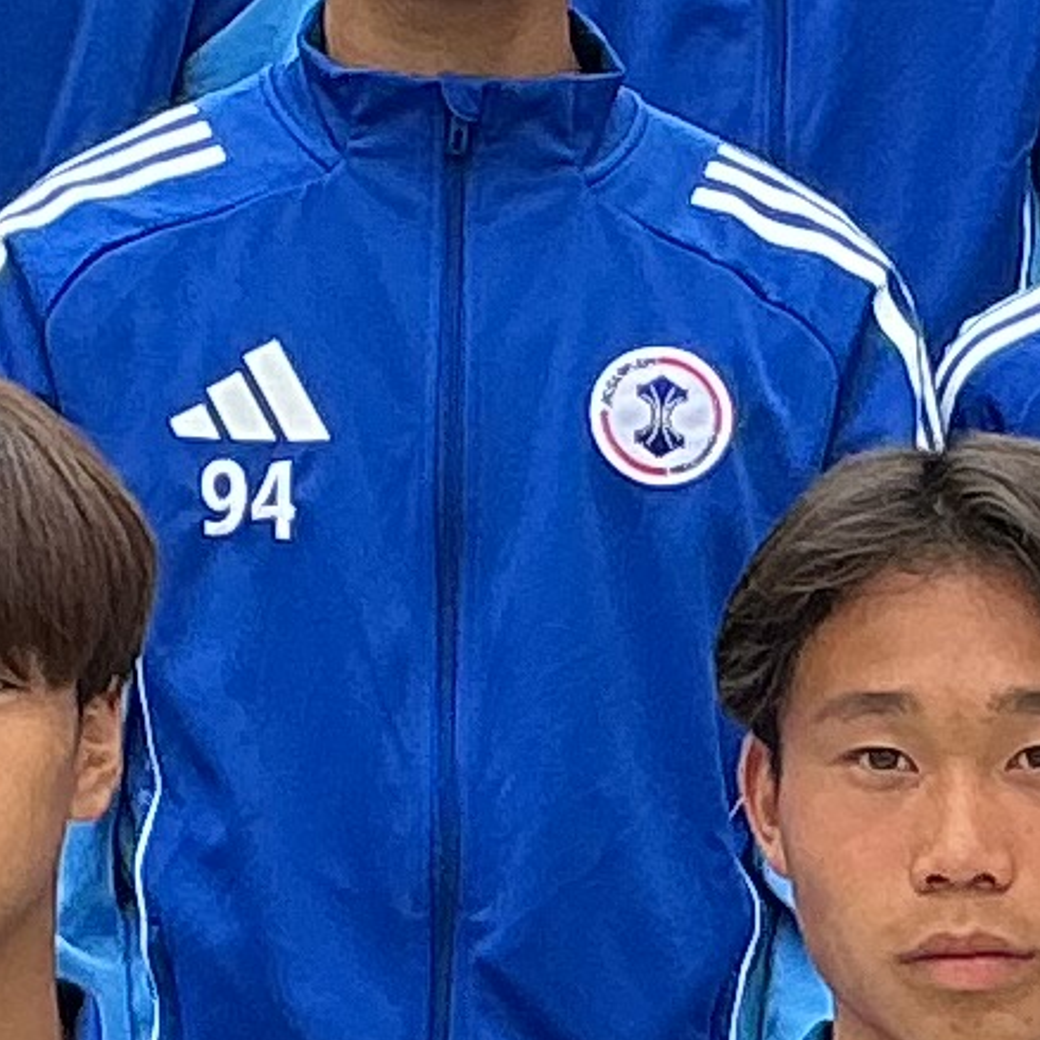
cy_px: 90
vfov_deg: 7.4
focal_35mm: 236
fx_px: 8022
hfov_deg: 7.4
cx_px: 406
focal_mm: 3
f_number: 1.8
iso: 32
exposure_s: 1/166
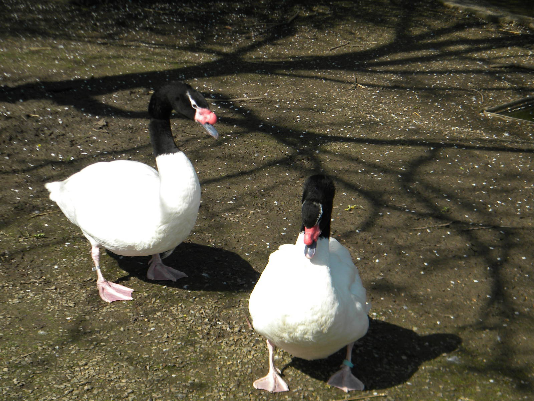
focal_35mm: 83
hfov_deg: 23.6
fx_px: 1280
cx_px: 267
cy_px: 200
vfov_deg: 17.8
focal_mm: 15.1
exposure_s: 1/497
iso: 86
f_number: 4.5
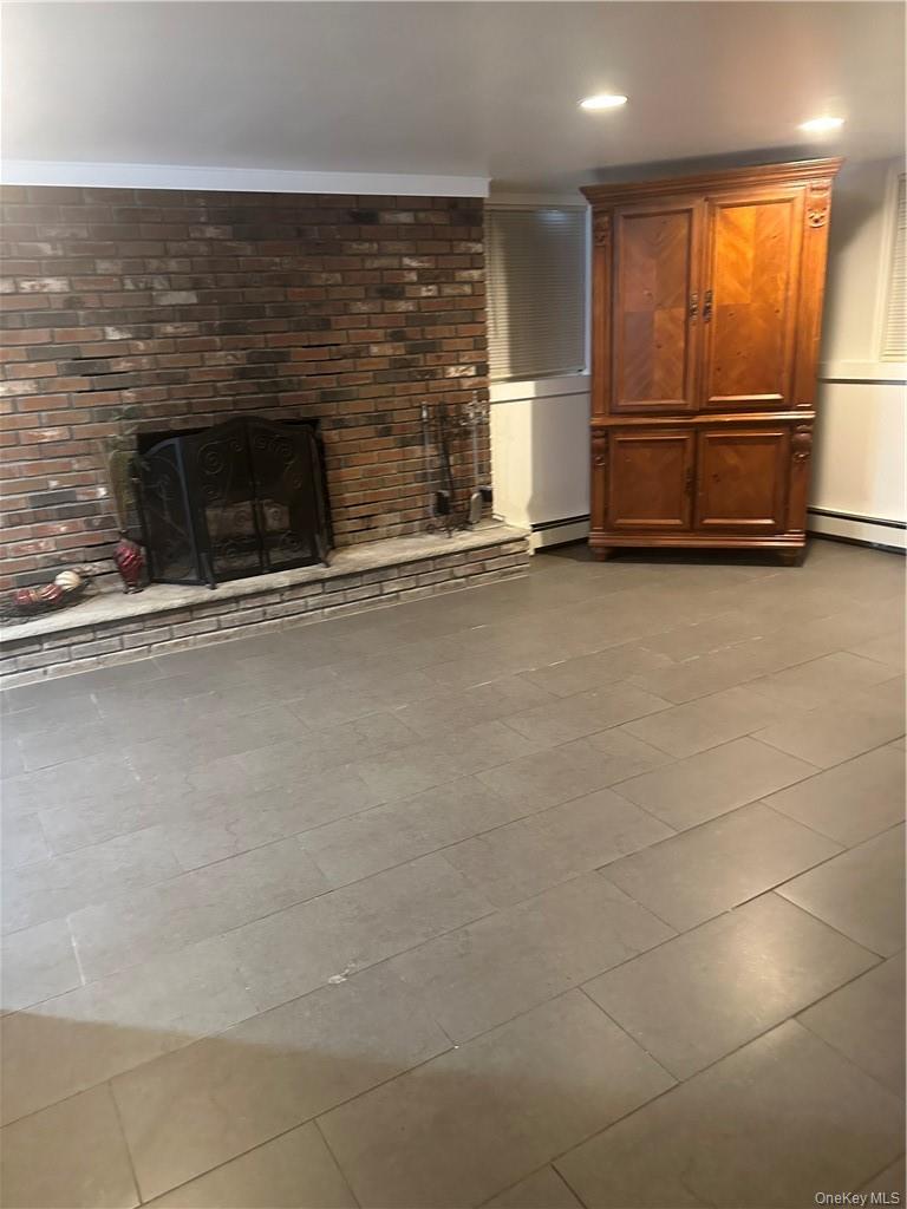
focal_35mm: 24
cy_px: 604
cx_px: 454
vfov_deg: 71.6
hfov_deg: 56.8
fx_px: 838
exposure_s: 1/40
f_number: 1.78
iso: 800
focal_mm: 6.86
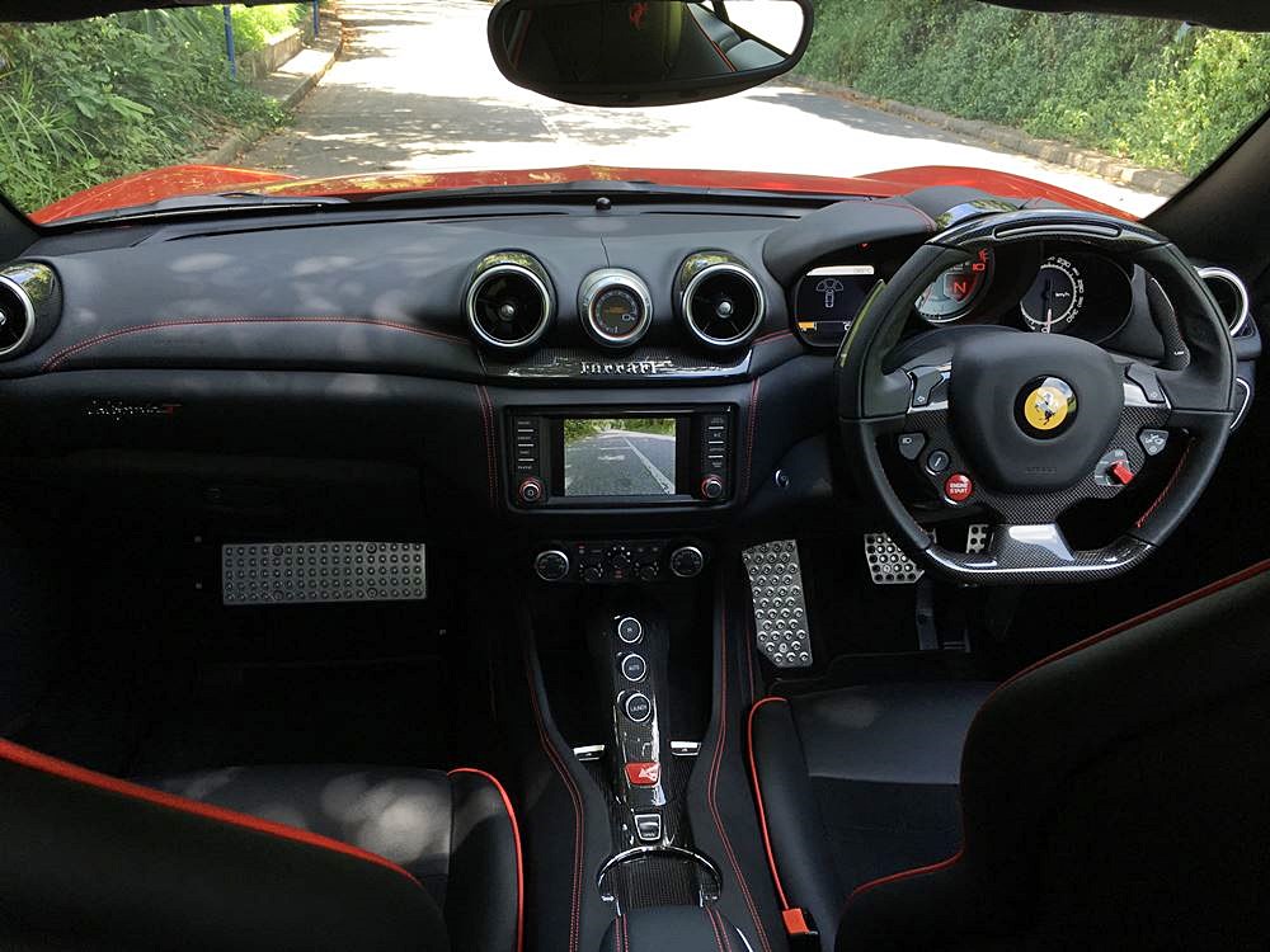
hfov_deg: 61.7
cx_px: 635
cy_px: 476
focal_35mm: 29
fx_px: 1064
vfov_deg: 48.2
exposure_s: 1/100
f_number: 2.2
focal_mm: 4.15
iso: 32
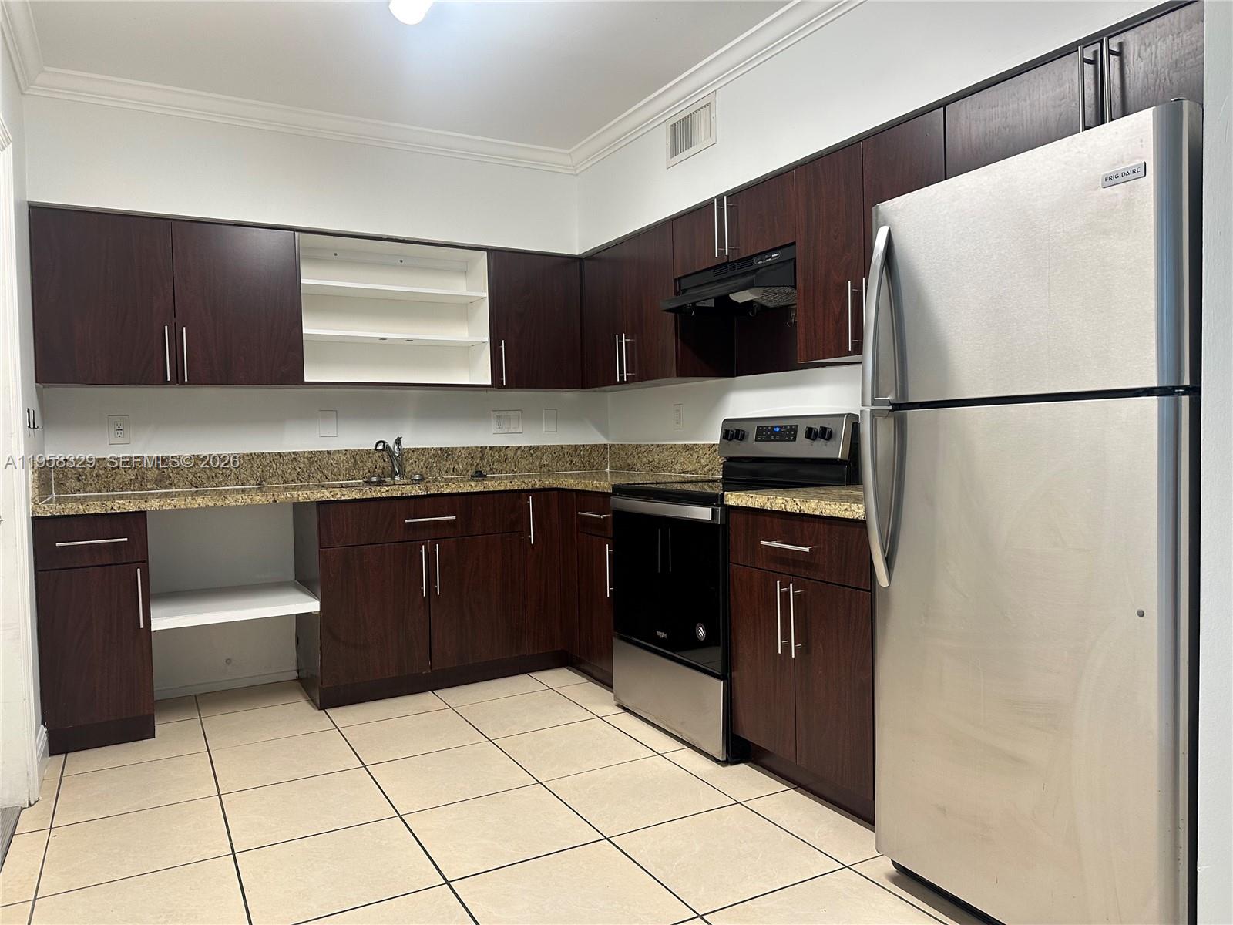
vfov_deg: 56.8
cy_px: 462
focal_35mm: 24
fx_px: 855
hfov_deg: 71.6
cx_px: 616
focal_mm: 6.86
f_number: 1.78
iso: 125
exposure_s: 1/60
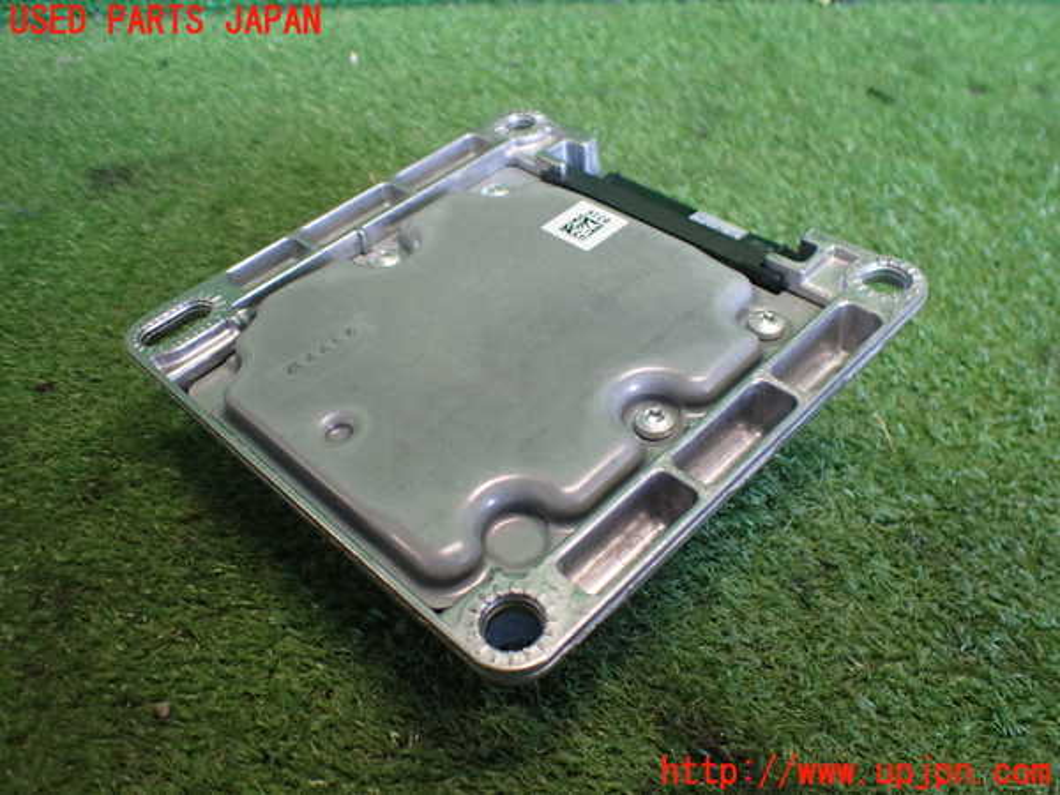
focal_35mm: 30
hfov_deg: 60.0
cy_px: 398
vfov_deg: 46.8
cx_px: 530
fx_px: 919
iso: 640
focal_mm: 5.4
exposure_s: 1/125
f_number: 2.3
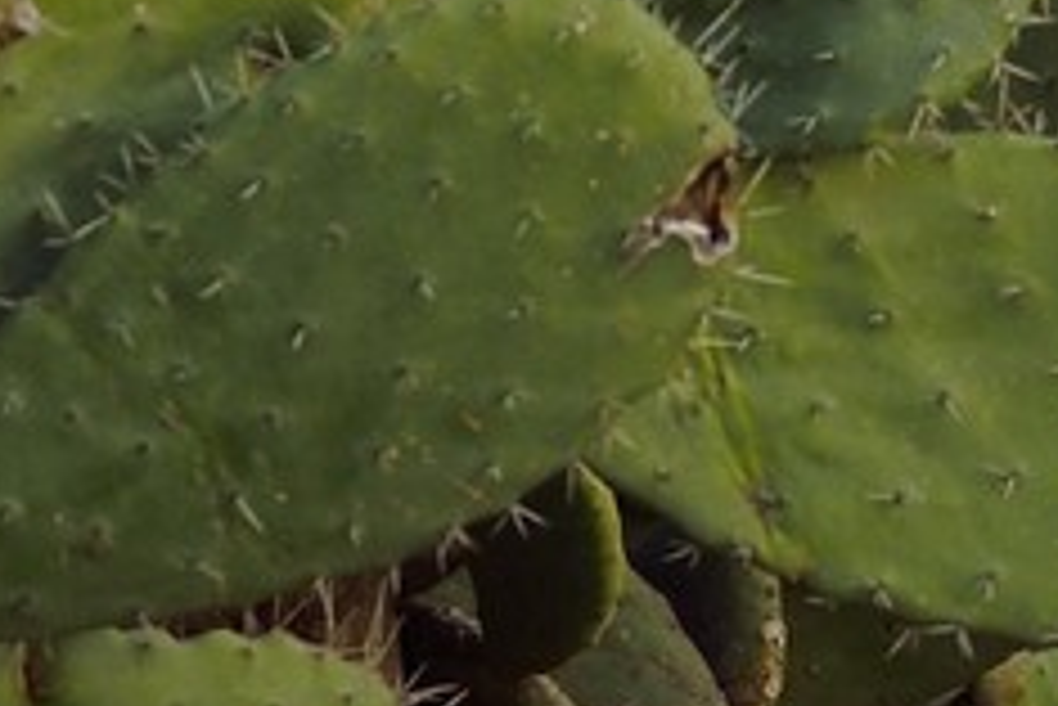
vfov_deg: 2.4
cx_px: 2994
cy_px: -193
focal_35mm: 585
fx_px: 17202
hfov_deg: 3.5
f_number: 5
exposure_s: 1/320
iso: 400
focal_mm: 86
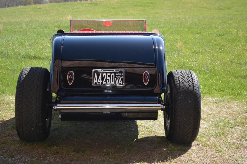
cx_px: 124
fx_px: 494
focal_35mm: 72
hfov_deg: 28.1
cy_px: 82
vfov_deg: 18.9
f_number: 5.3
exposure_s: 1/200
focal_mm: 48
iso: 110
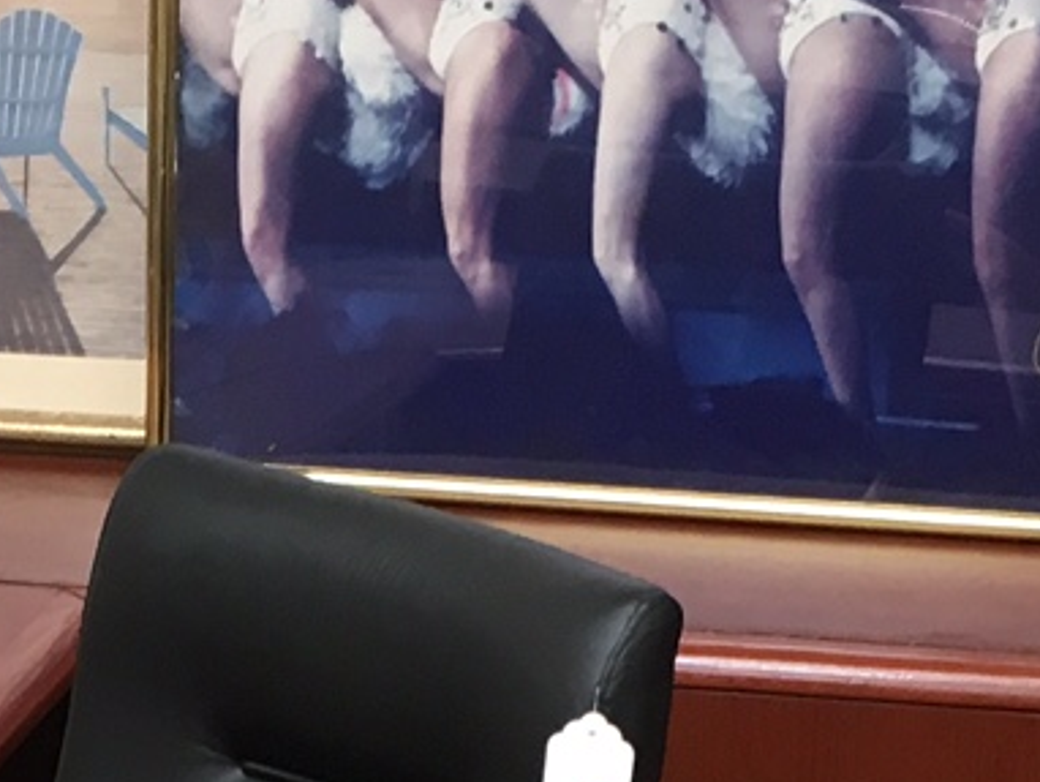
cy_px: 1529
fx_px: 4600
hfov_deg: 12.9
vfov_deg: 9.2
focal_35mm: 153
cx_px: 310
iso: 50
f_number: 2.2
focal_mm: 4.15
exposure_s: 1/30
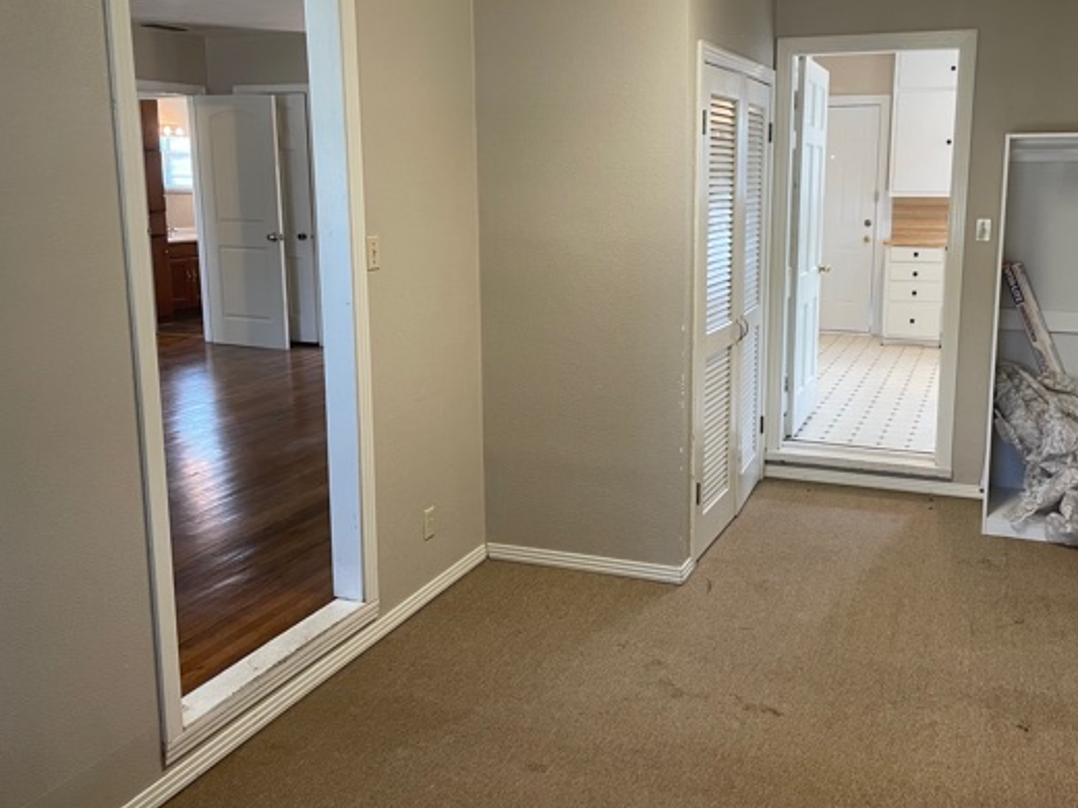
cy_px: 360
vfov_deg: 44.1
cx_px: 645
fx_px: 997
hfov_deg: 56.4
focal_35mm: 32
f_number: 1.6
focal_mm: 4.2
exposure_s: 1/60
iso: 100
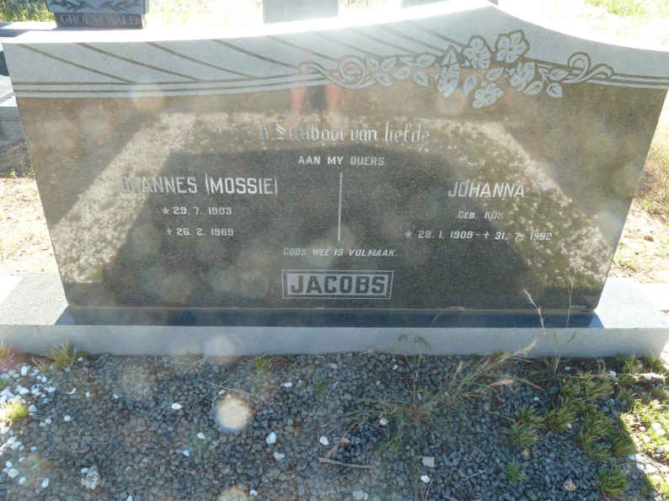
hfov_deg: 69.4
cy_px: 250
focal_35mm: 25
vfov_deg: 54.9
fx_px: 483
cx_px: 334
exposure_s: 1/30
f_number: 6.3
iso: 100
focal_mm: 4.1
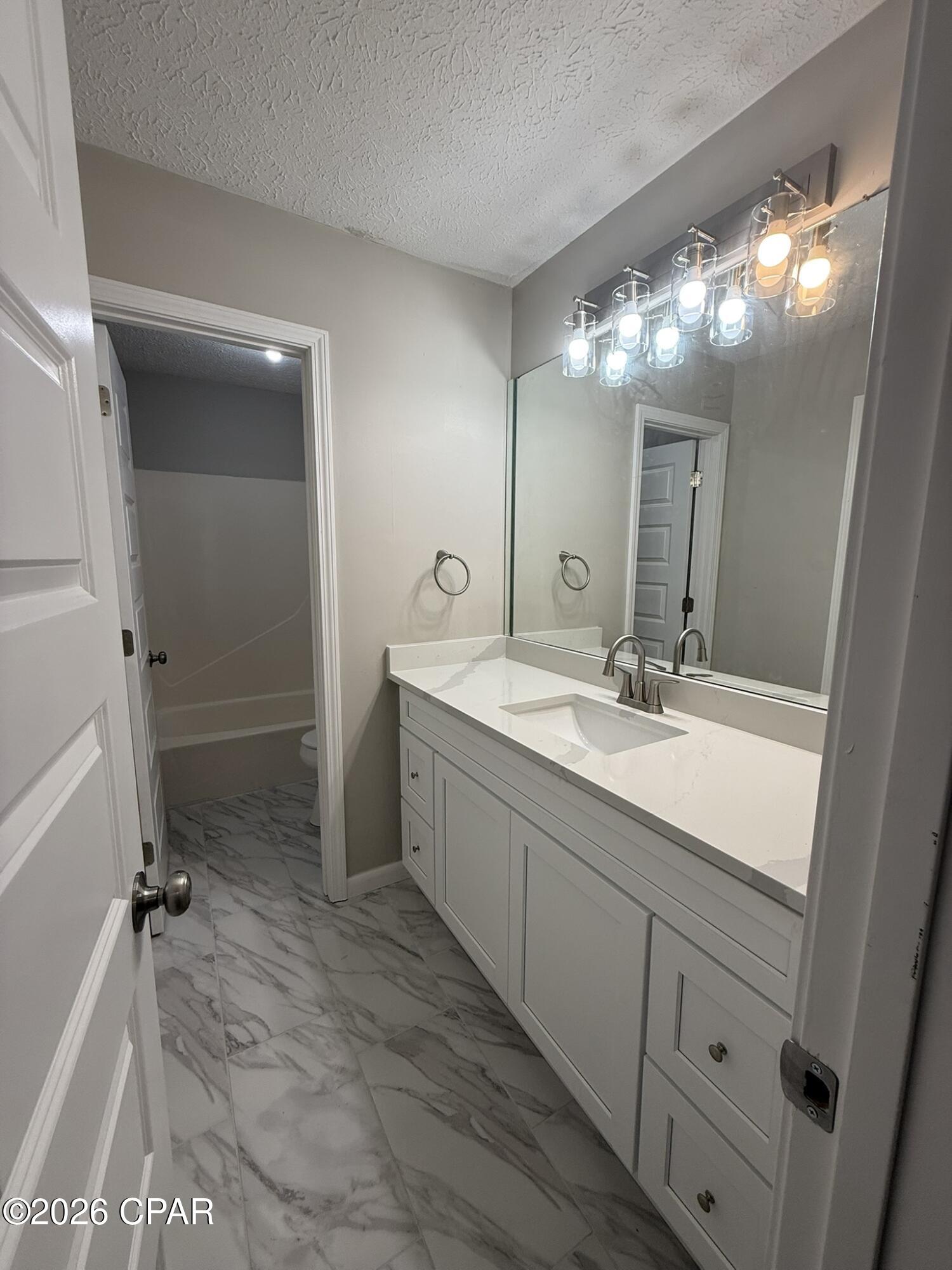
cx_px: 476
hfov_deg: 85.7
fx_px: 513
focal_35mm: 14
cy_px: 635
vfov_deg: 102.1
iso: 100
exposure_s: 1/120
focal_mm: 2.22
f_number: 2.2
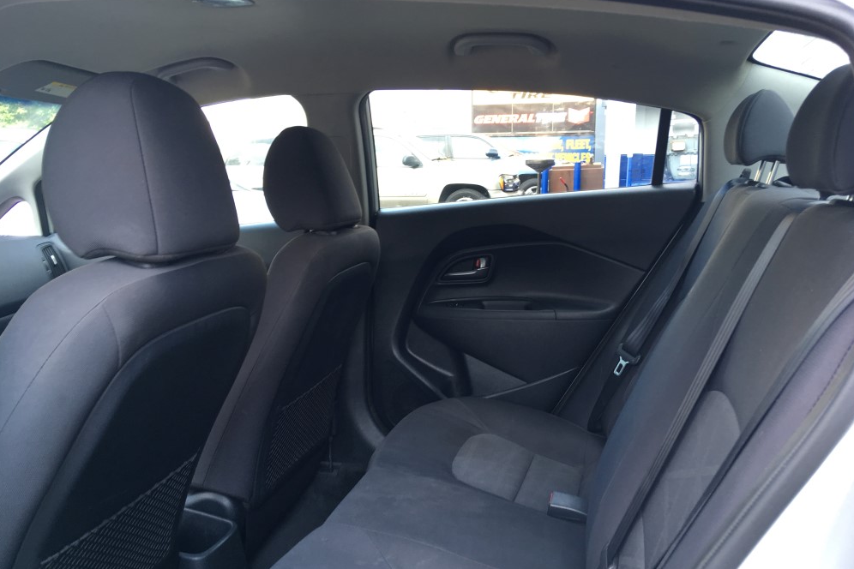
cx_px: 436
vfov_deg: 42.3
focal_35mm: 31
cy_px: 303
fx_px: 735
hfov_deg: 60.3
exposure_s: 1/60
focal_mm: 4.15
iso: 32
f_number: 2.2
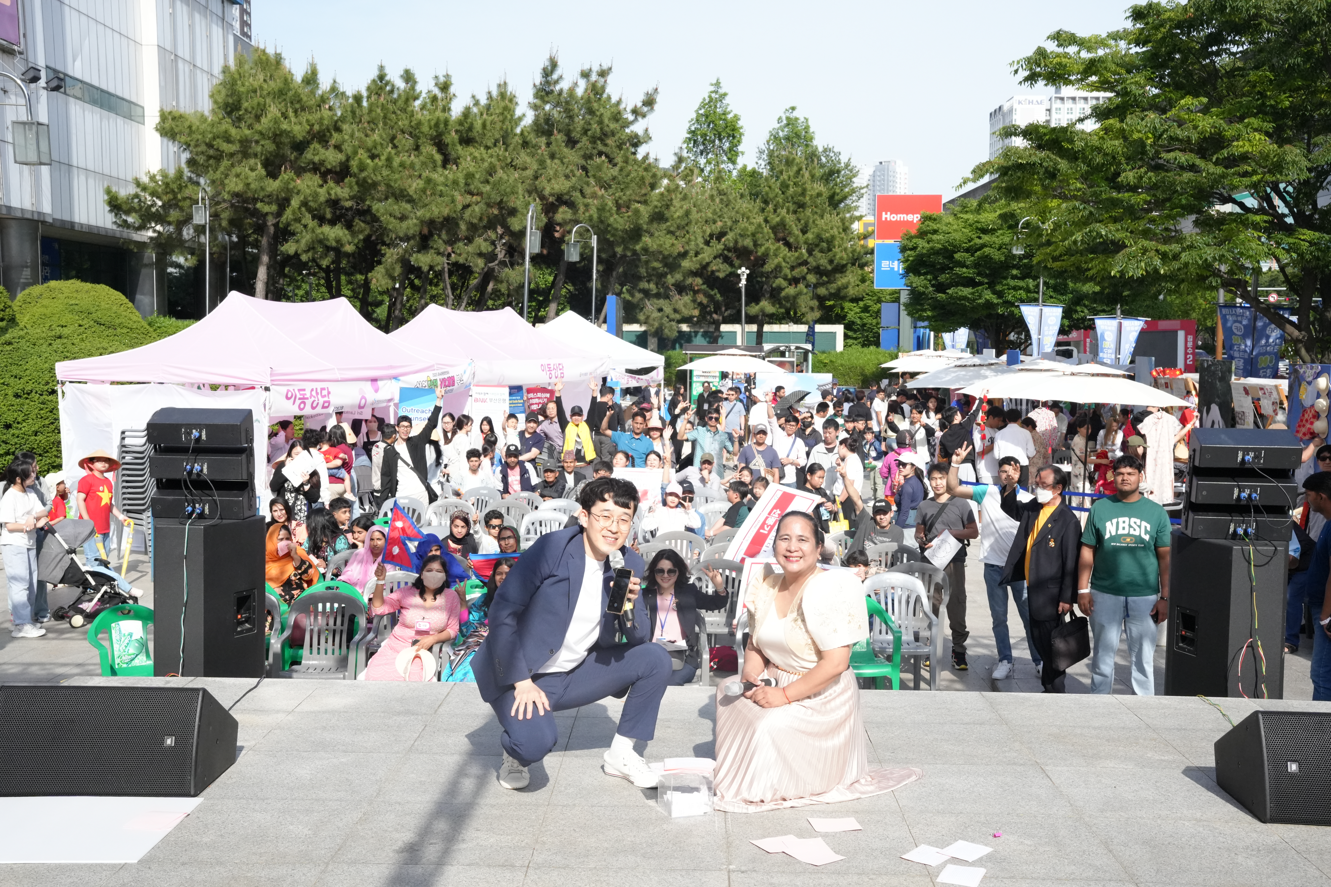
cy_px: 444
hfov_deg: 47.9
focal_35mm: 40
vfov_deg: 33.0
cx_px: 666
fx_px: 1497
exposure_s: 1/4000
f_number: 11
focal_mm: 40.5
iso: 5000
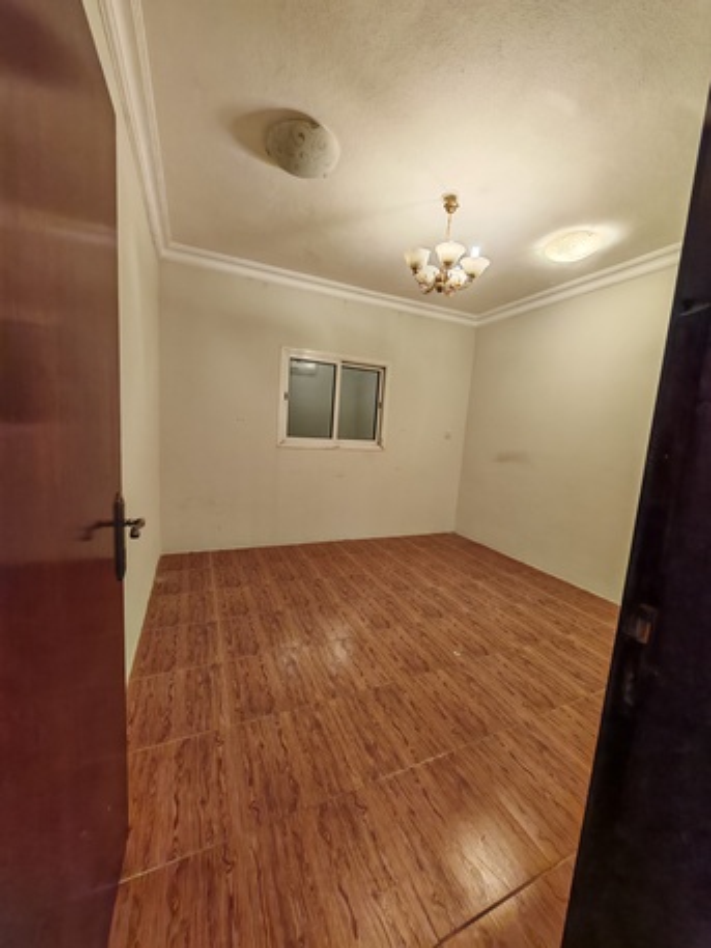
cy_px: 474
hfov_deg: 89.9
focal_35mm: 13
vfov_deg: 106.2
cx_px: 356
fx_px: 356
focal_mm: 1.82
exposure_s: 1/60
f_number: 2
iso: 200
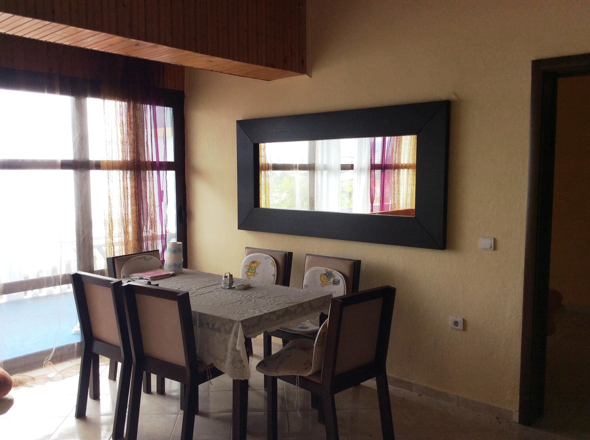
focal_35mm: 32
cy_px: 220
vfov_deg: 44.1
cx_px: 295
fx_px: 545
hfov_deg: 56.9
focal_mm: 3.3
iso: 32
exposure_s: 1/114
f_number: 2.4
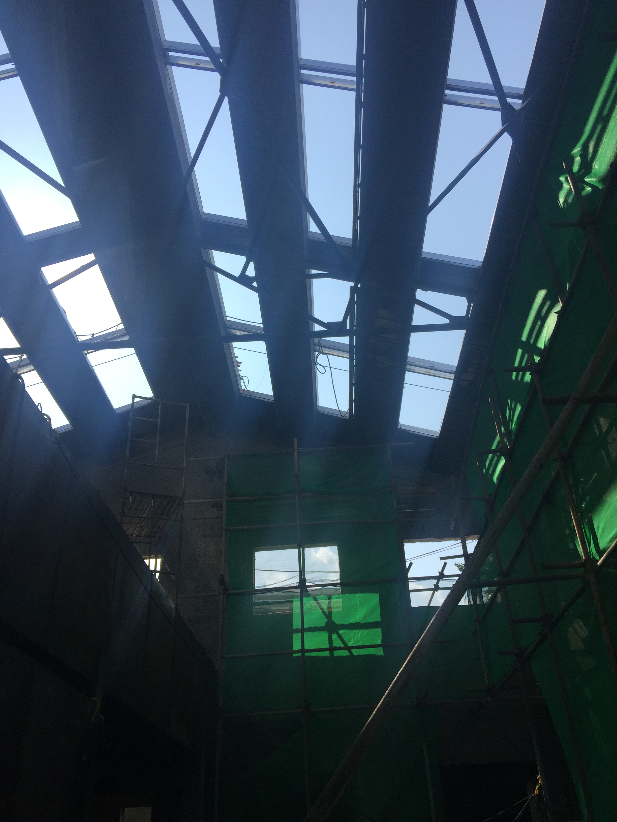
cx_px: 308
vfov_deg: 61.7
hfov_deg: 48.2
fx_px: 689
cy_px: 411
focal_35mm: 29
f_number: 2.2
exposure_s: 1/2083
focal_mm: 4.15
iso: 32
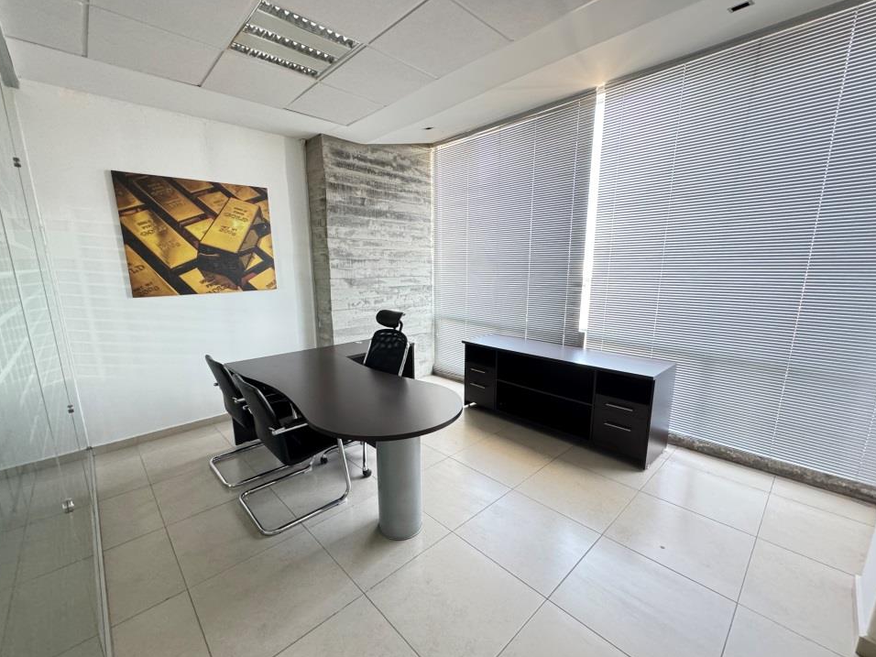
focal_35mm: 15
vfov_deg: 81.7
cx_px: 426
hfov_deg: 98.1
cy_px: 344
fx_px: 380
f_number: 2.2
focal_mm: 2.22
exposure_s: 1/60
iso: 500
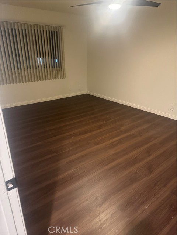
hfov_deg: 56.8
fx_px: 164
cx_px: 88
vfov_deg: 71.6
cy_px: 118
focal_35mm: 24
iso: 640
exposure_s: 1/40
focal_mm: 6.76
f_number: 1.78
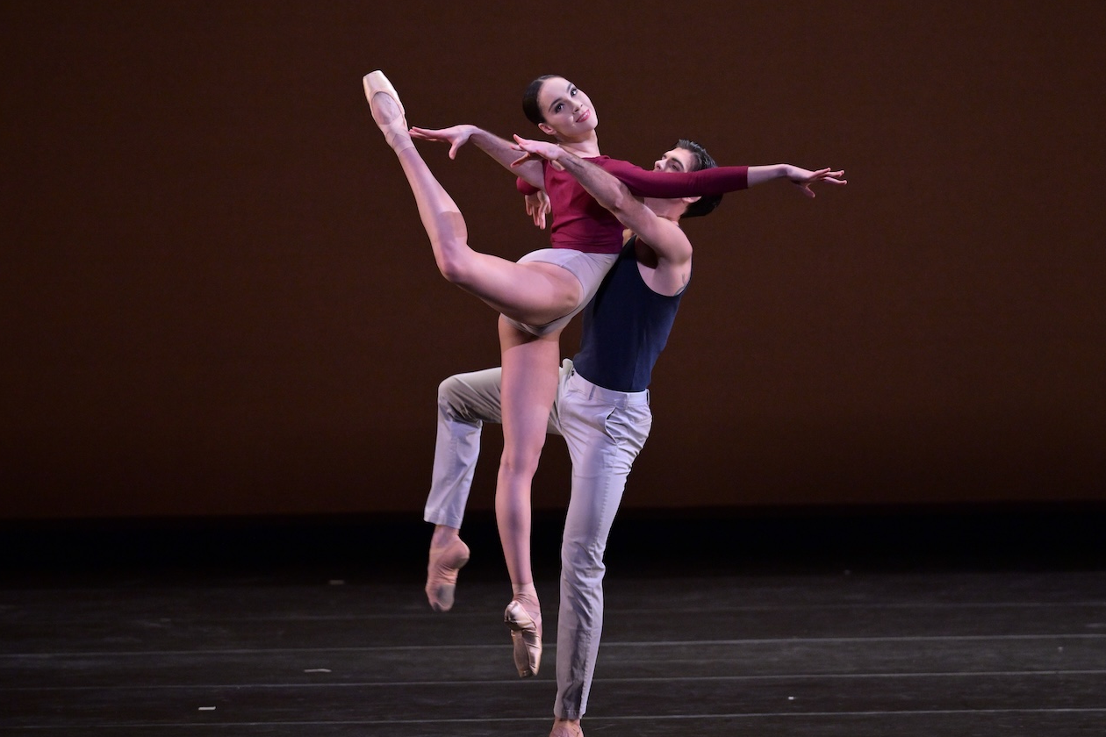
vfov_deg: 3.5
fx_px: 12073
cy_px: 364
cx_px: 612
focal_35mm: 393
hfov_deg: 5.2
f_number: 4
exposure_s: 1/500
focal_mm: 330
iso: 3200
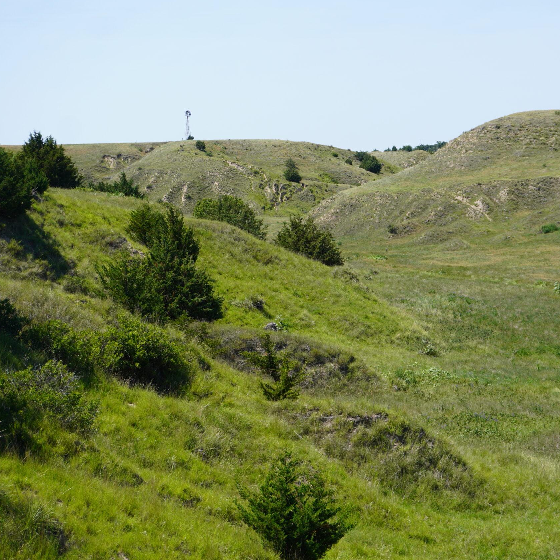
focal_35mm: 72
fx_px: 1311
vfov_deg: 24.1
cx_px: 379
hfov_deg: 24.0
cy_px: 280
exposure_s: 1/500
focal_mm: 37
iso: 100
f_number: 5.6
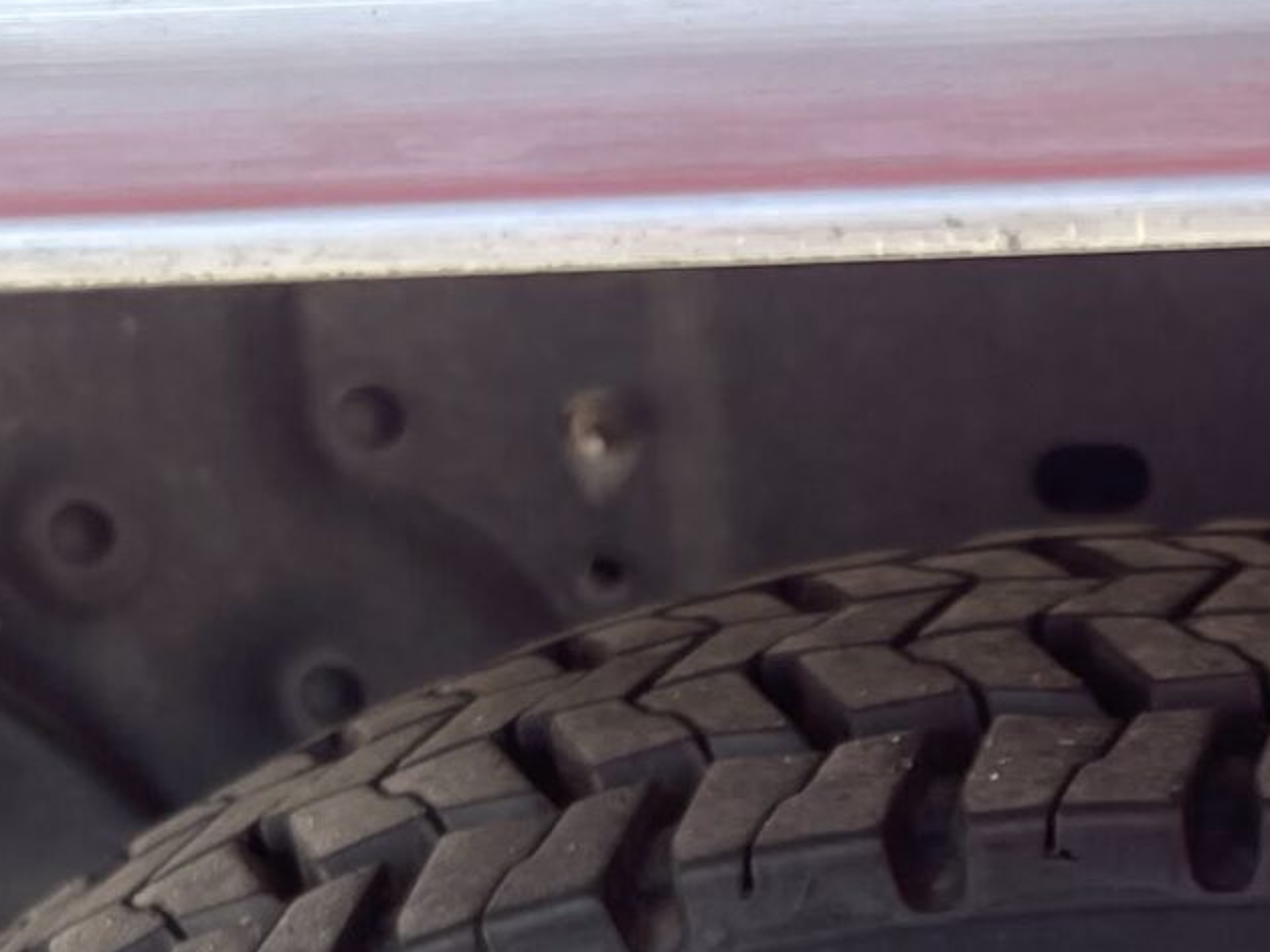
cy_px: 1381
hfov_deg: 18.3
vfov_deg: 13.3
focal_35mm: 106
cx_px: 1135
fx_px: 3889
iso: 32
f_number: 1.6
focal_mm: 5.1
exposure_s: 1/174
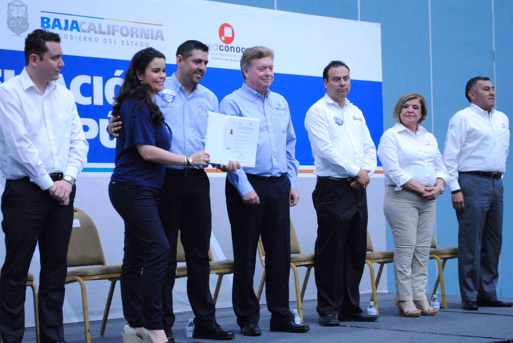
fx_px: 1177
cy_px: 172
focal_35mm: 82
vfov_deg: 16.6
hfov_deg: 24.6
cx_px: 256
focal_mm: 55
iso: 1600
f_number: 5.6
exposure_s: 1/15
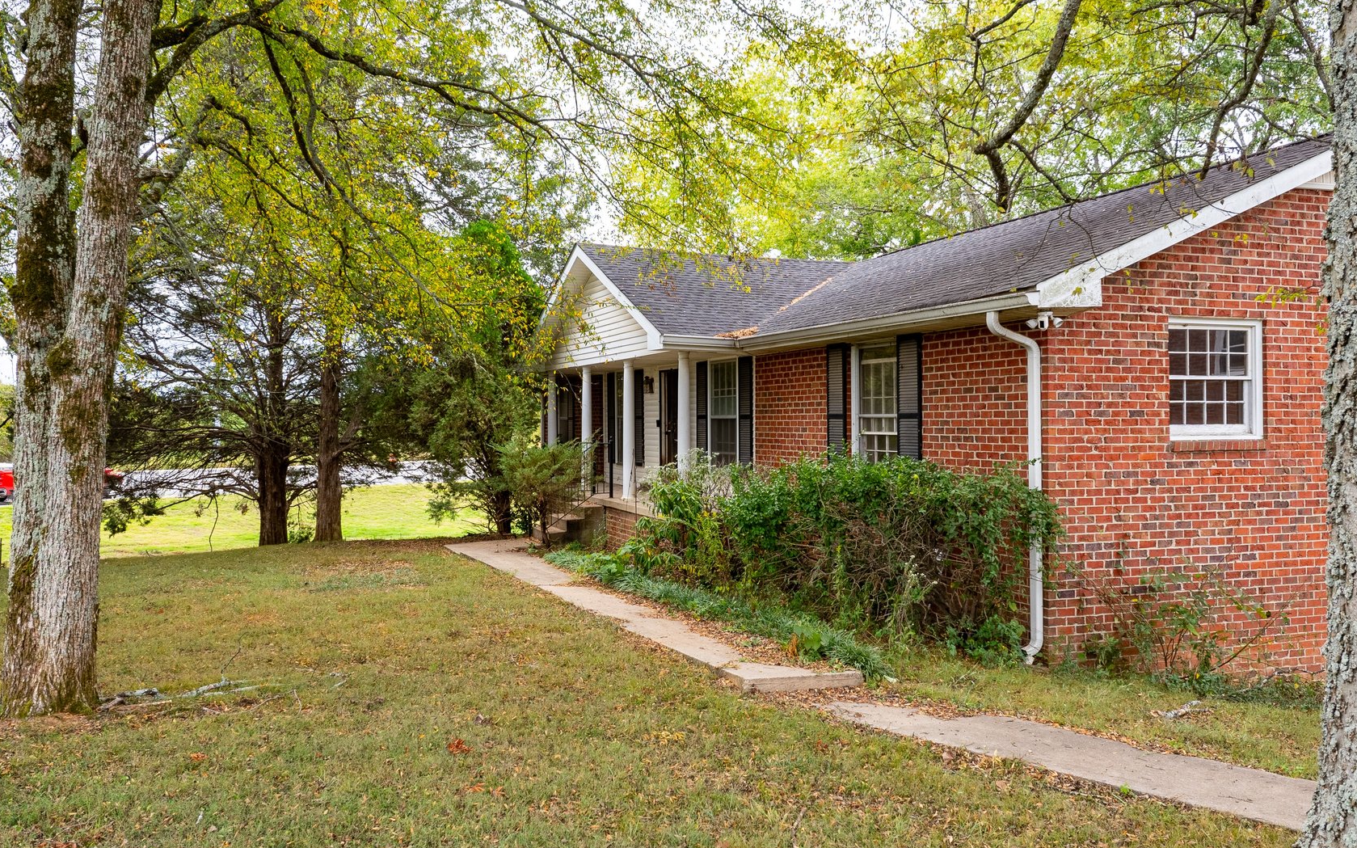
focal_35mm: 31
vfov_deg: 40.6
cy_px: 407
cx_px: 676
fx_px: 1146
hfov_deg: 61.2
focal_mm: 20
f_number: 9
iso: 400
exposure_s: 1/320
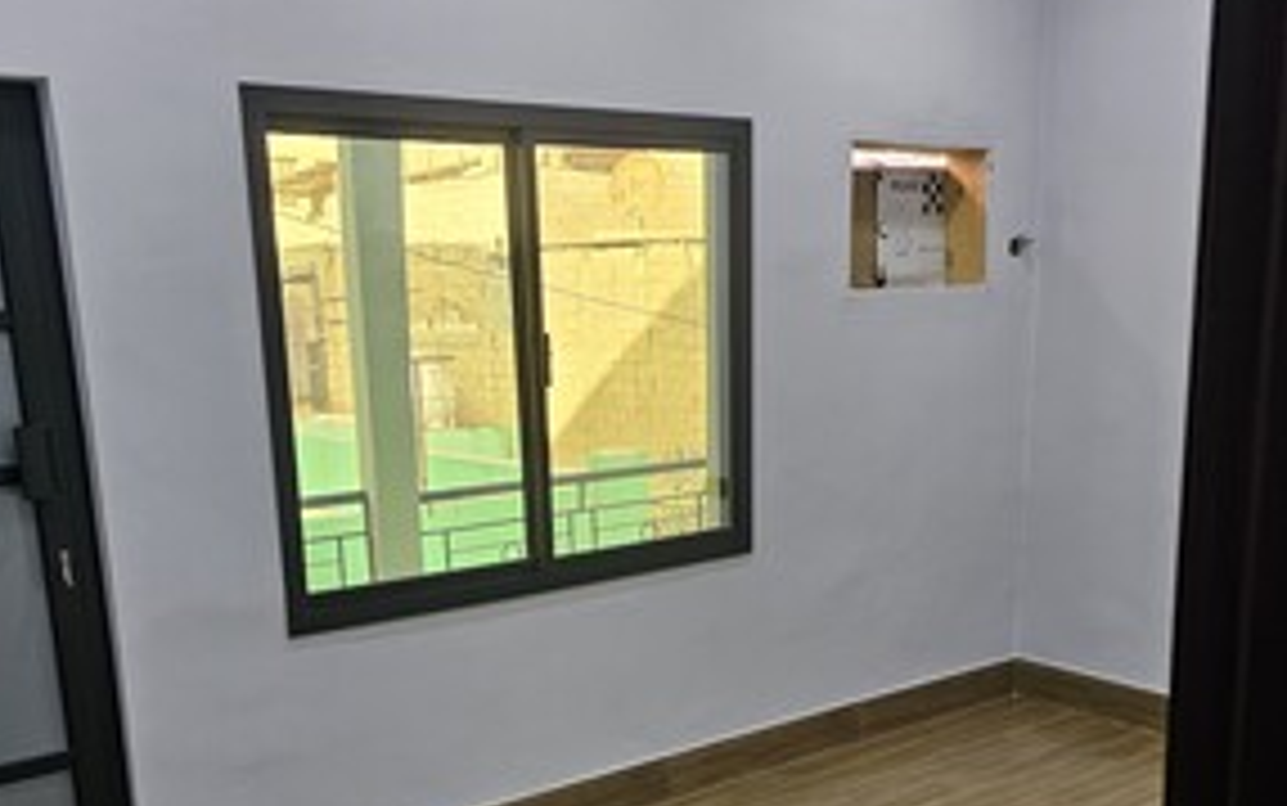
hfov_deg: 50.4
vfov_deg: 32.0
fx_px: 1368
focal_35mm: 39
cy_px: 637
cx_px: 623
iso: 125
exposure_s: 1/100
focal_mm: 6.3
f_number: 1.7
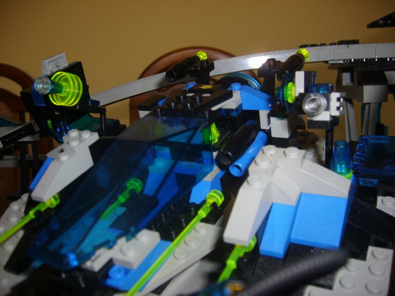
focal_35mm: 35
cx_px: 198
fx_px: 399
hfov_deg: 52.6
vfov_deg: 40.7
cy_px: 148
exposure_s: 1/45
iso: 100
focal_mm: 5.8
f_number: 2.8
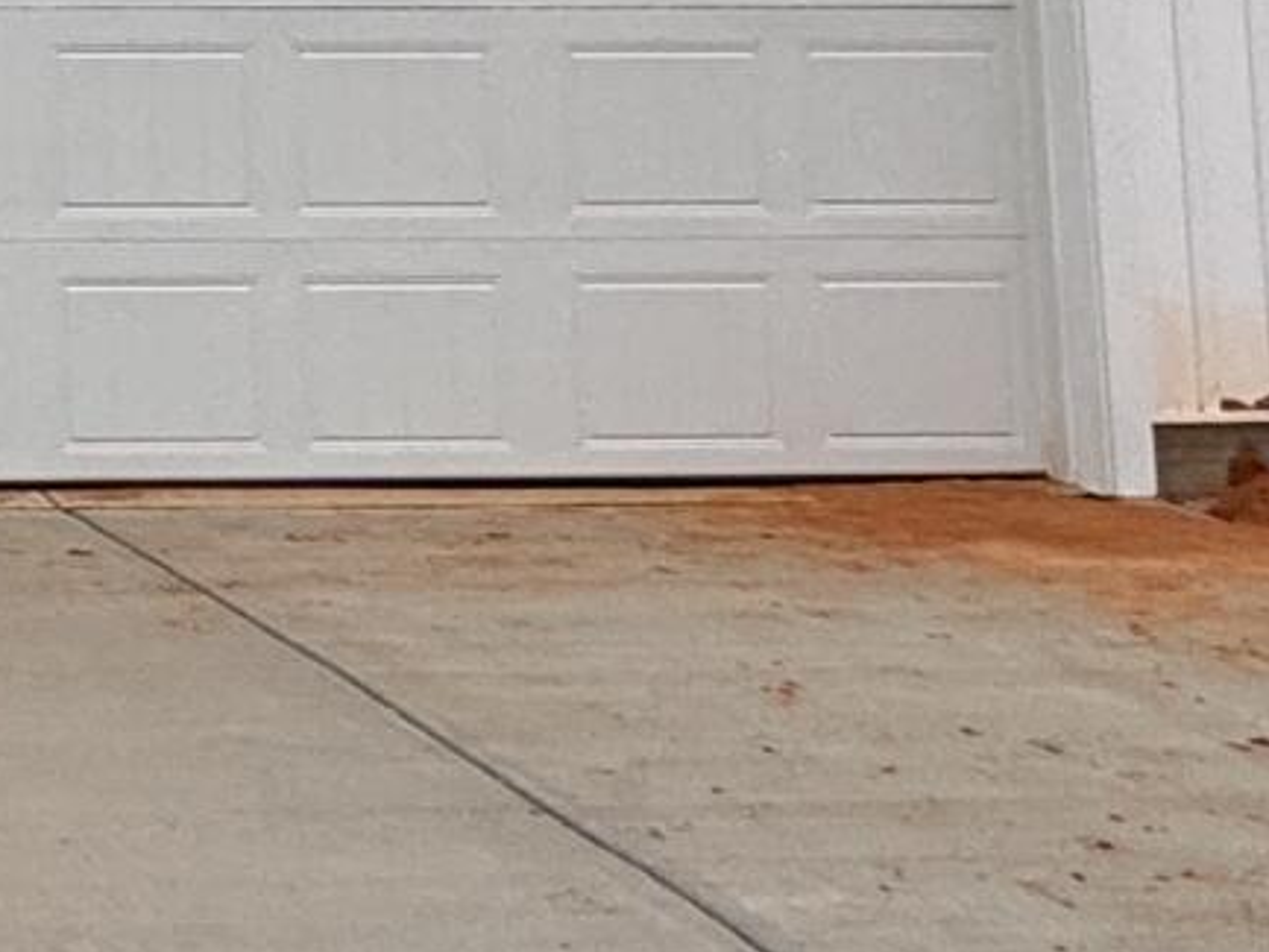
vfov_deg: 14.3
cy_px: -472
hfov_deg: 17.2
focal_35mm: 97
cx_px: -894
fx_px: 3557
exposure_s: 1/1672
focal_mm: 2.22
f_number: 2.2
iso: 50
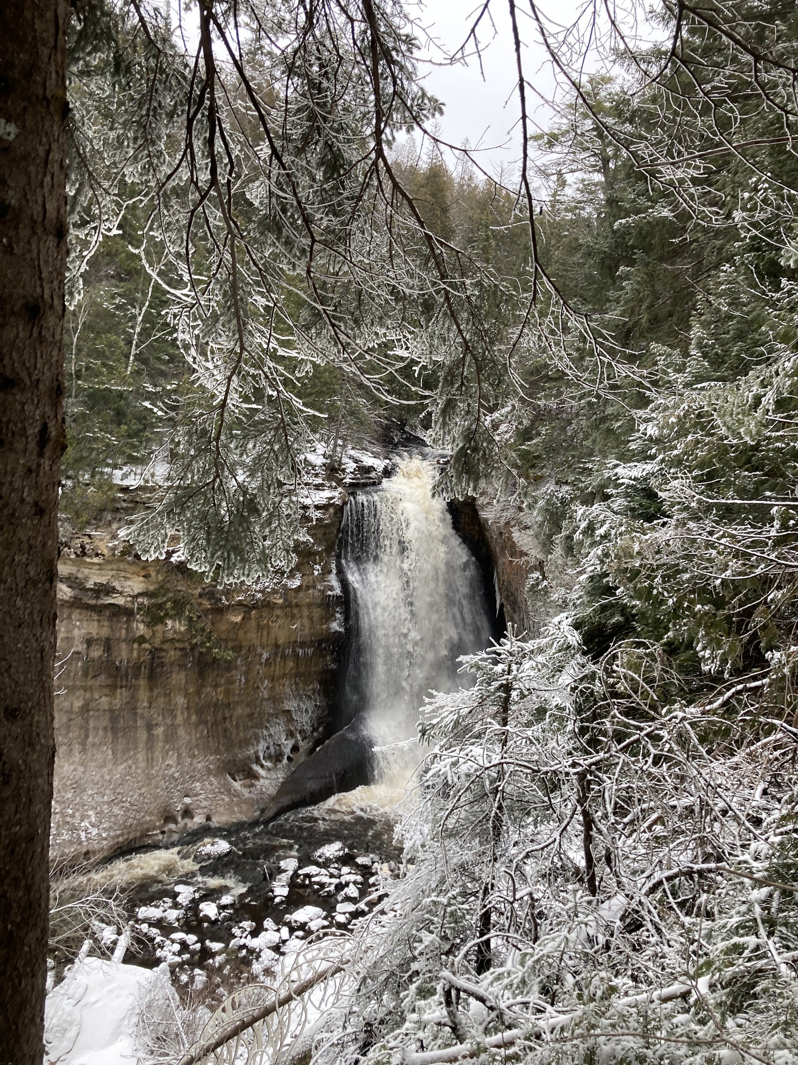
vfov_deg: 63.4
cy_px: 532
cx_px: 399
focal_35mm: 28
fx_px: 861
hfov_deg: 49.7
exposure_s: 1/121
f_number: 1.8
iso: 50
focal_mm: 3.99
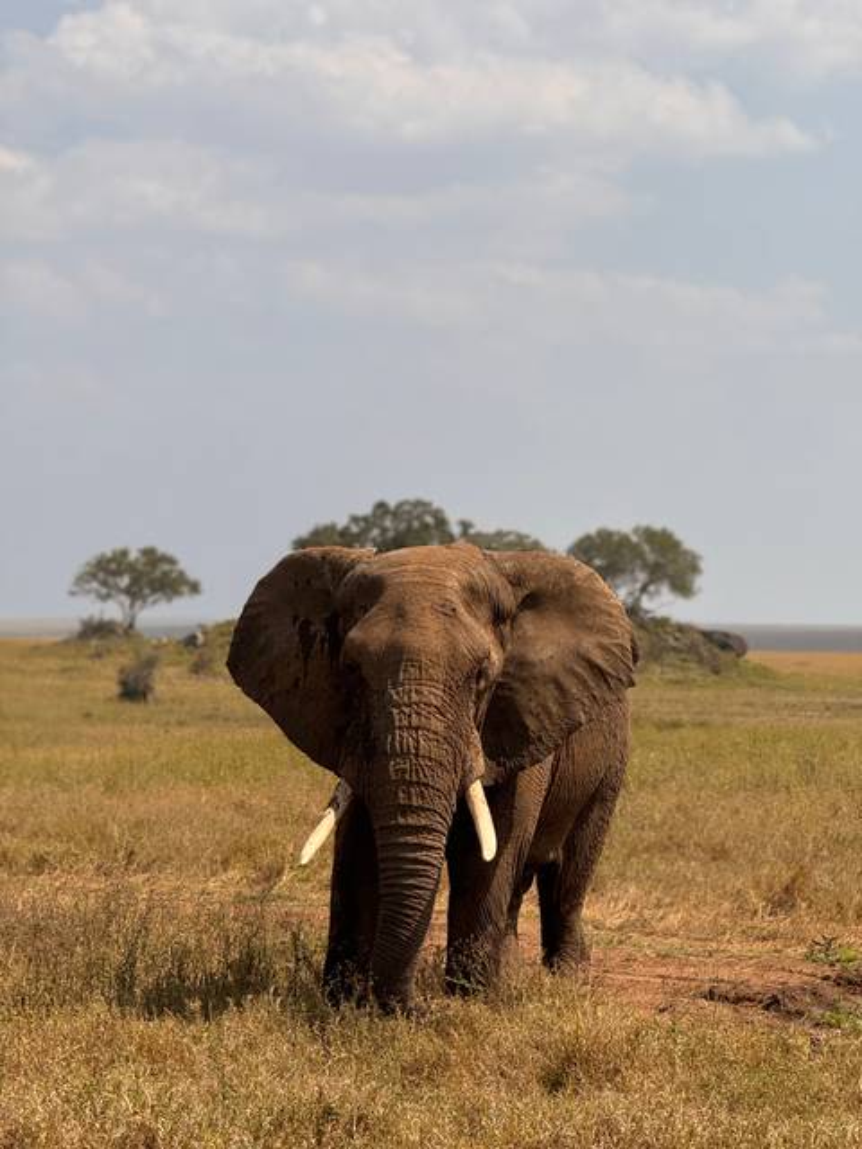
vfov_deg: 16.4
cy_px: 574
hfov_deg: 12.3
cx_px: 431
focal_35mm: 120
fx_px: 3984
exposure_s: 1/2817
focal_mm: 15.66
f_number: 2.8
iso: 50
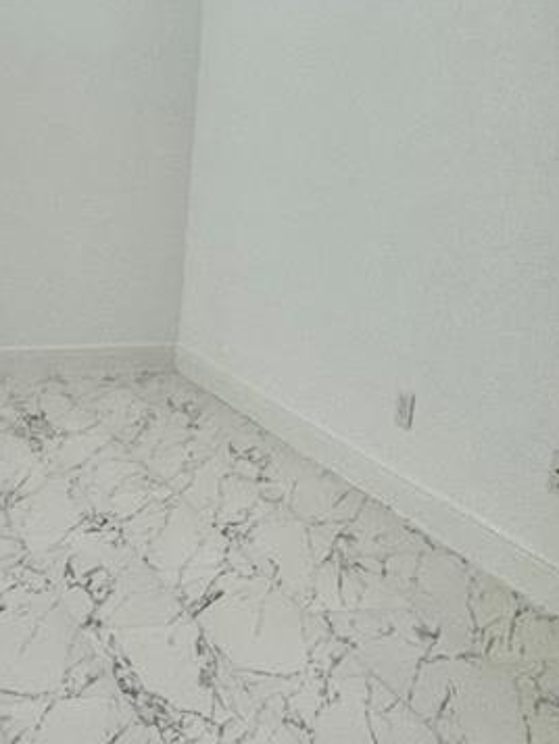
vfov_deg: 40.2
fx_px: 1011
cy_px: 294
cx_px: -148
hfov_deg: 26.6
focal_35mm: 47
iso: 64
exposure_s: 1/214
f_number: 2.2
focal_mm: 2.22
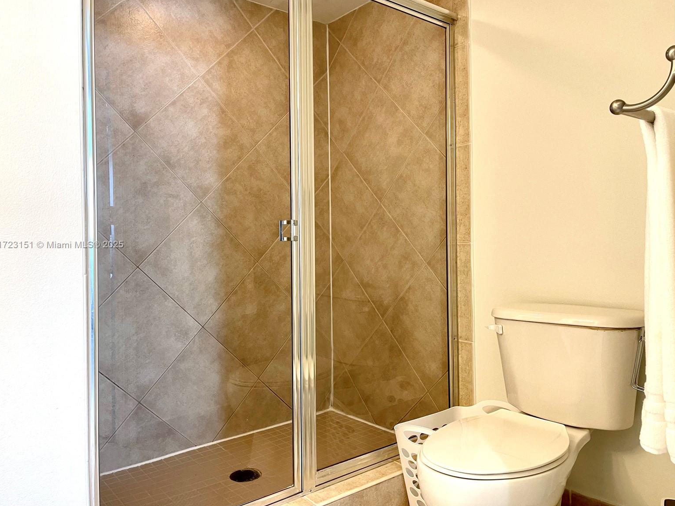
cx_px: 334
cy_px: 245
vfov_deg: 51.4
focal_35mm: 27
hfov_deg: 65.3
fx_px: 527
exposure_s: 1/60
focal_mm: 5.1
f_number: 1.6
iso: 80
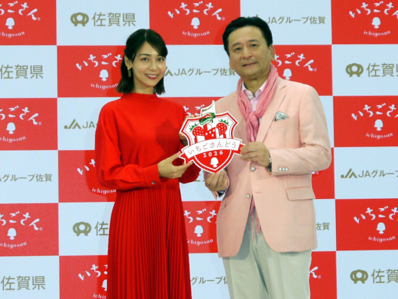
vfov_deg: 11.6
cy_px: 150
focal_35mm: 128
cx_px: 199
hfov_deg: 15.4
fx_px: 1472
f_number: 5.2
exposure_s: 1/60
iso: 400
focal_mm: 33
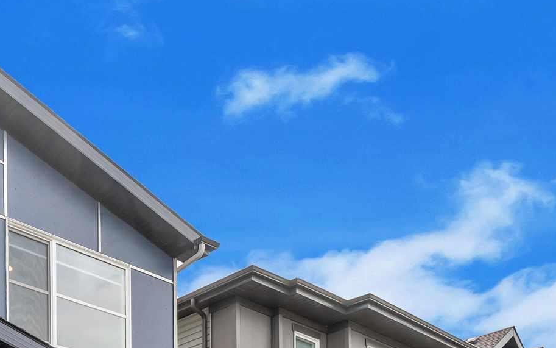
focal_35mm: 48
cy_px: 578
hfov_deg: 40.7
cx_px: 143
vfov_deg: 20.9
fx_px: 727
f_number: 5.6
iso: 200
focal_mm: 14
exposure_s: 1/640
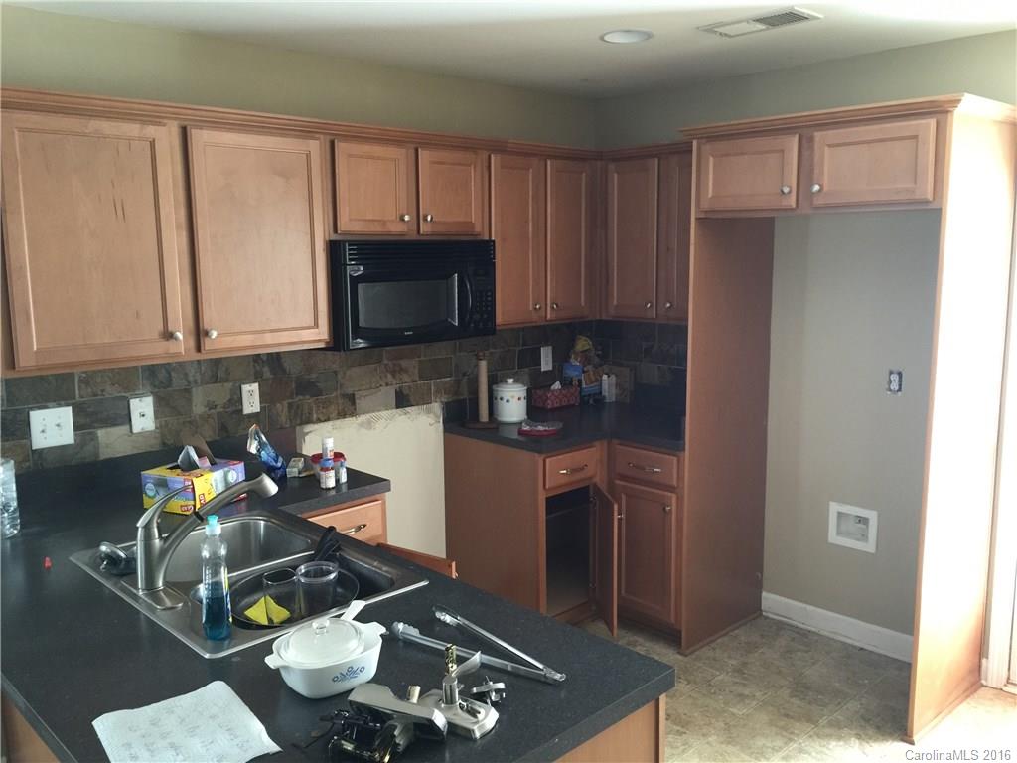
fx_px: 852
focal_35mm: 29
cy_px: 382
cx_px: 508
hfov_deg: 61.7
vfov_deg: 48.2
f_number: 2.2
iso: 80
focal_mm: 4.15
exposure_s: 1/15
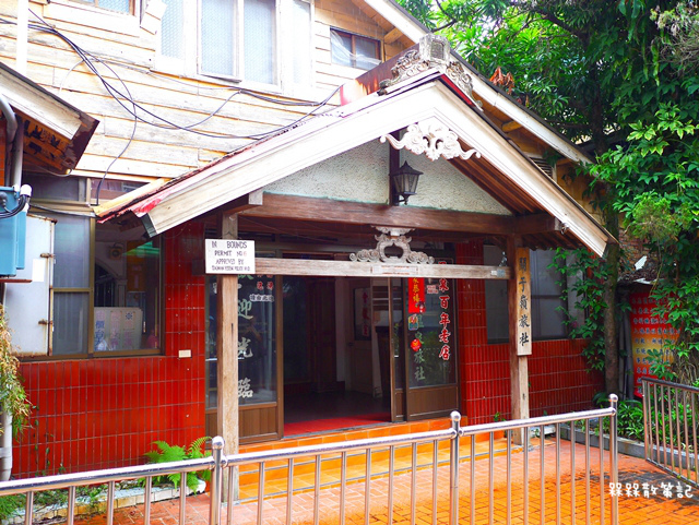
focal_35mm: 30
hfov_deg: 59.9
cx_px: 350
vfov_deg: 46.9
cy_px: 262
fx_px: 606
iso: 160
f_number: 1.8
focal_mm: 15
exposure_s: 1/125
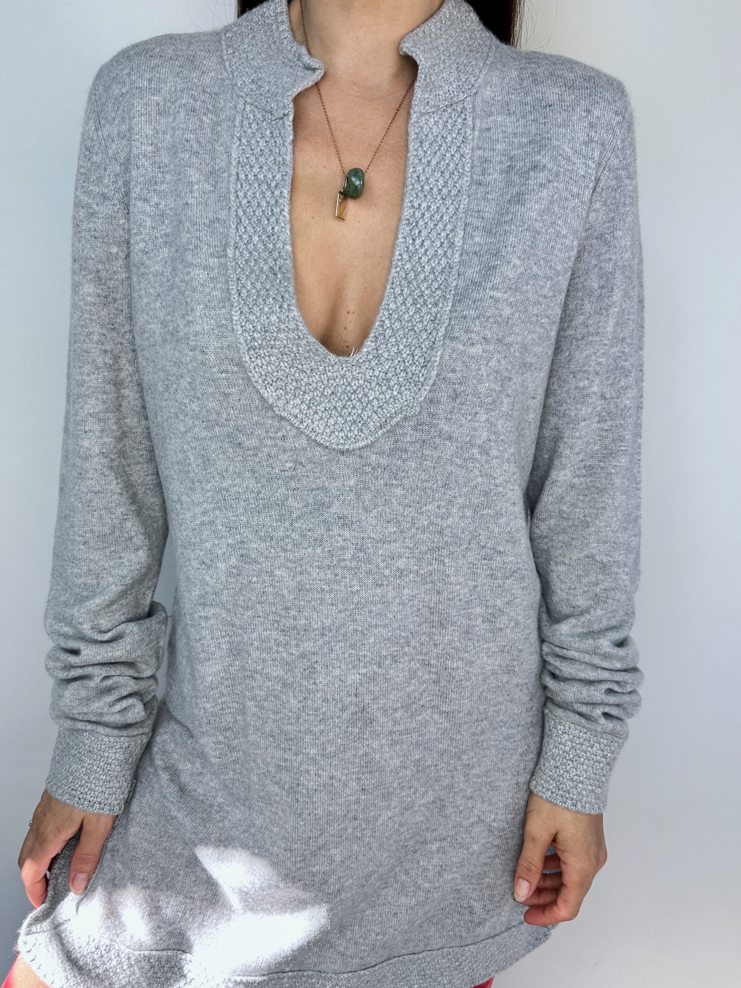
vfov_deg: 65.3
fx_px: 771
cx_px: 348
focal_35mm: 27
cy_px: 503
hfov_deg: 51.3
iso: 80
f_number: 1.78
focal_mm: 6.86
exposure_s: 1/241
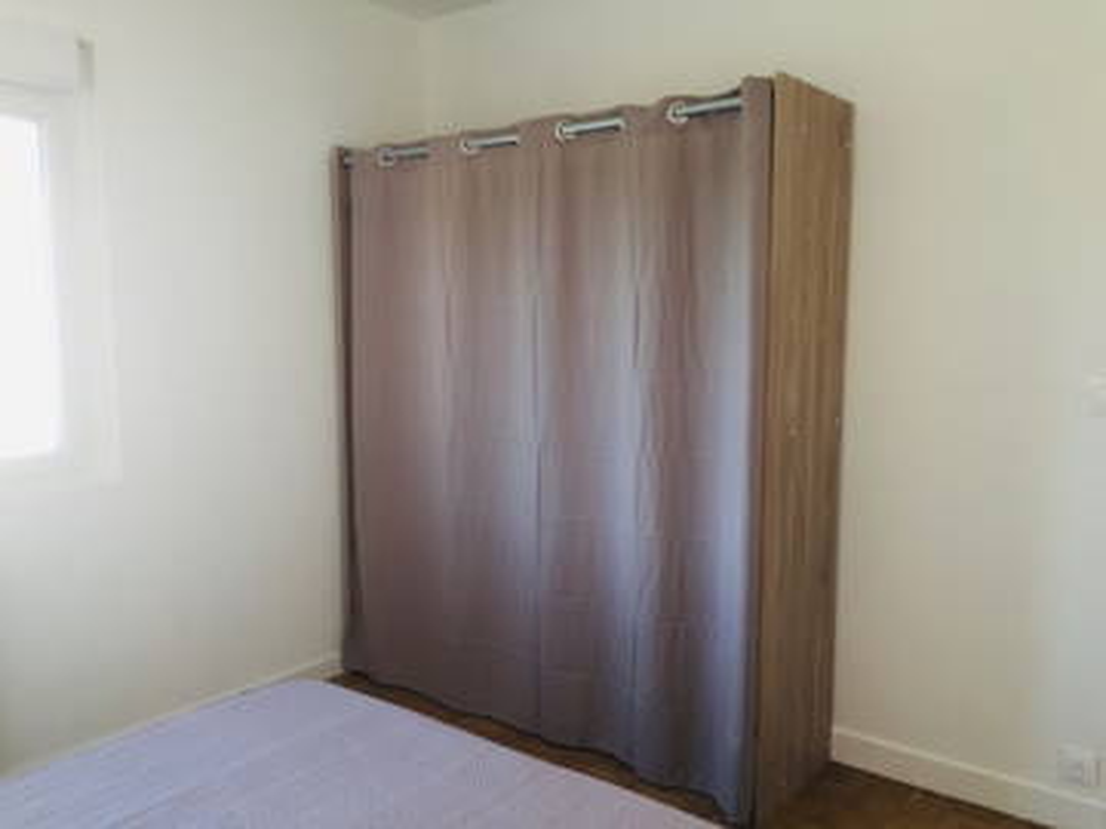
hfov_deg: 61.7
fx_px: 927
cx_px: 553
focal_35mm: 29
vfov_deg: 48.2
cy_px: 414
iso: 40
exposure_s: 1/50
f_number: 2.2
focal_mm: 4.15
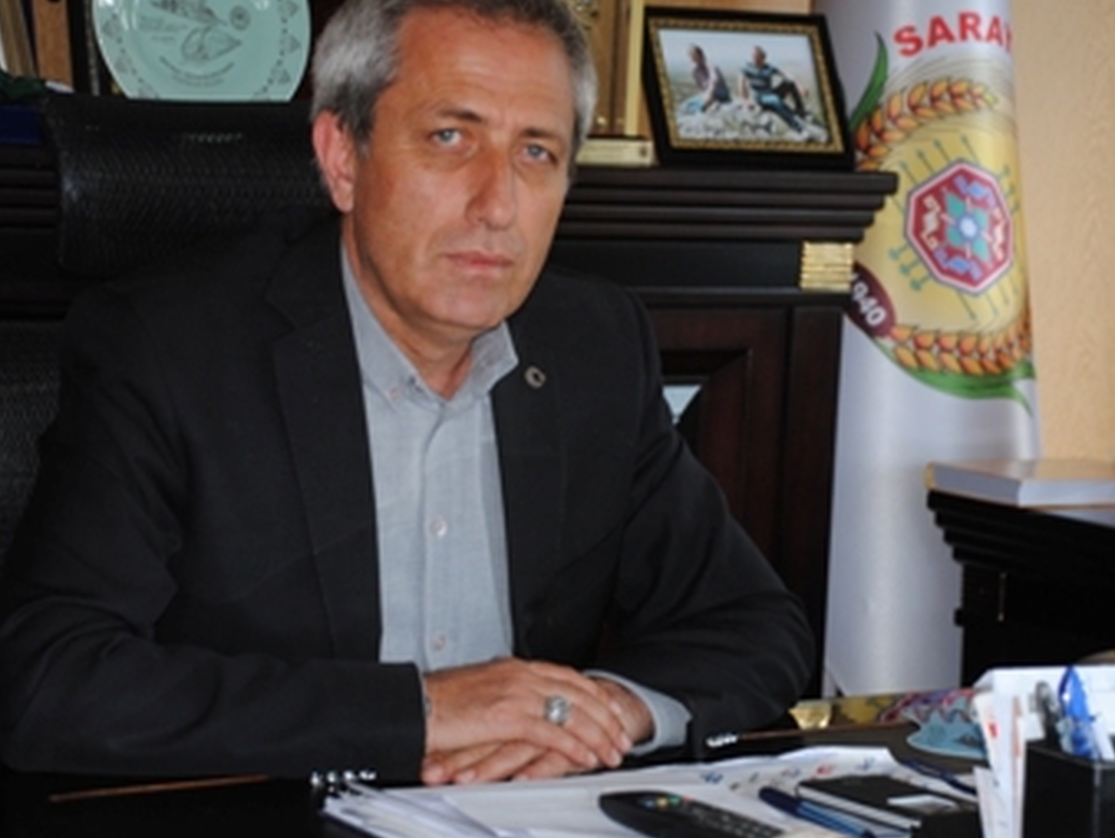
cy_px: 393
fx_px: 3578
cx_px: 538
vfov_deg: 13.4
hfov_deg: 17.7
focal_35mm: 111
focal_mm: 58
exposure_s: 1/60
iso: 200
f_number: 5
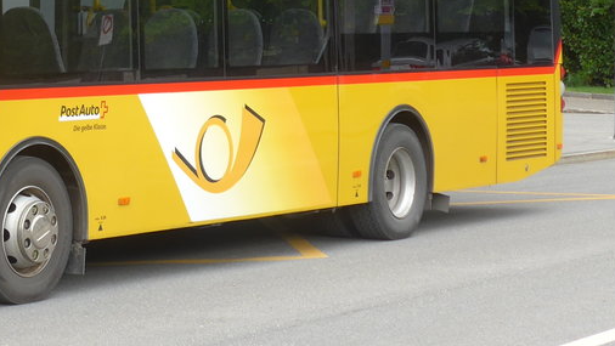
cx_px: 19
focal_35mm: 142
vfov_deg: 8.5
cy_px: -50
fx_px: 2316
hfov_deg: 14.9
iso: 80
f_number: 3.4
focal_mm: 11.3
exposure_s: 1/160
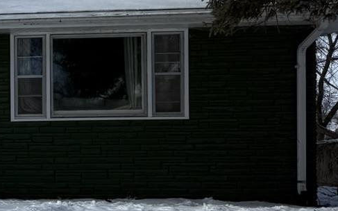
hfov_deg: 15.2
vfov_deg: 12.2
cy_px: 150
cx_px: -364
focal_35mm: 107
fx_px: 985
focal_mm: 6.76
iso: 80
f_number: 1.78
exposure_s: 1/7353
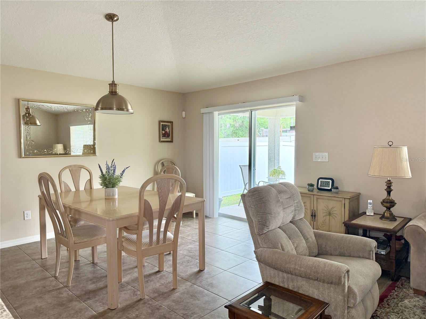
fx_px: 295
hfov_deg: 71.6
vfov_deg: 56.8
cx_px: 213
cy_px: 160
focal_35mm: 24
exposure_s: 1/112
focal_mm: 6.76
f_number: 1.78
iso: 200
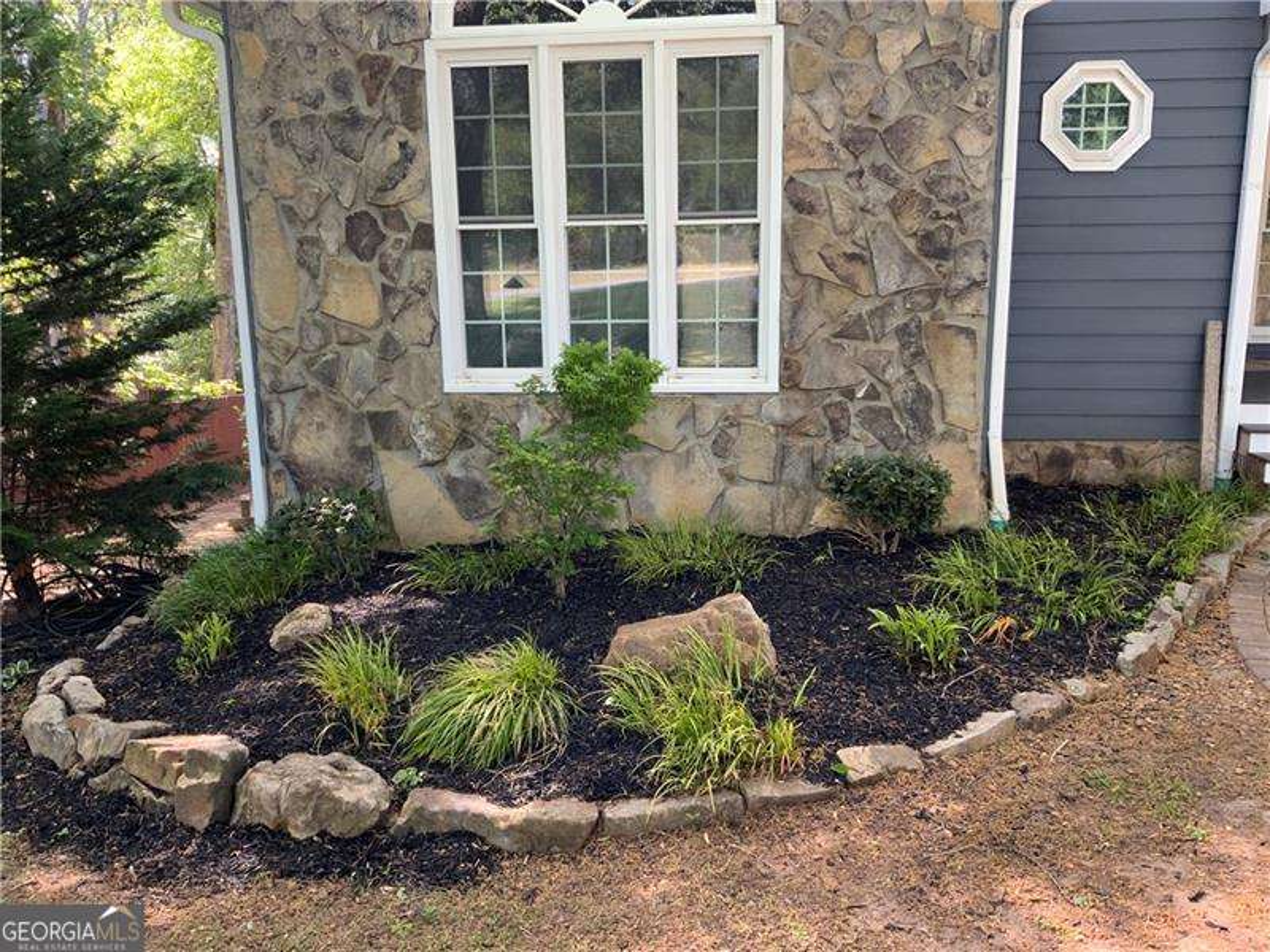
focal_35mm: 29
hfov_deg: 61.7
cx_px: 635
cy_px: 476
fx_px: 1064
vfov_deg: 48.2
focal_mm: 3
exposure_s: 1/122
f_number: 1.8
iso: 40
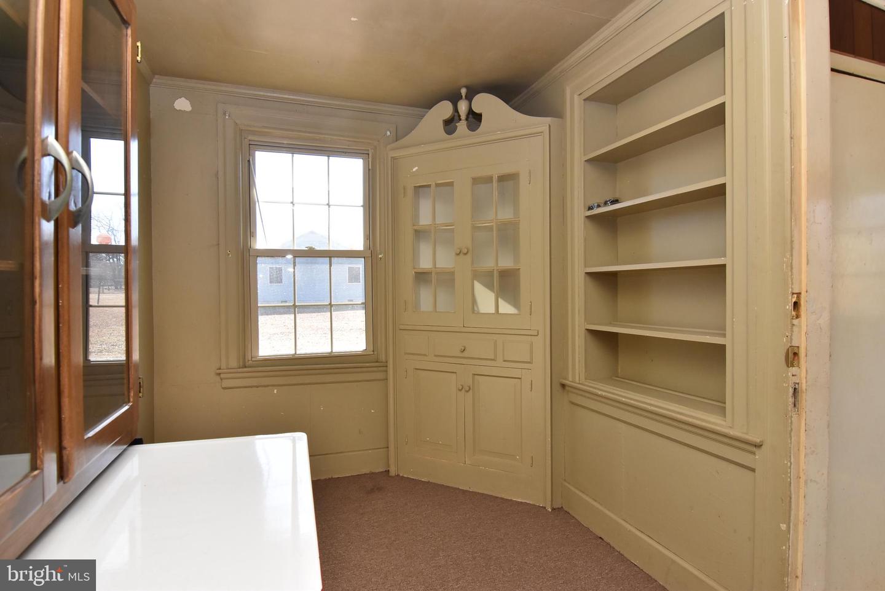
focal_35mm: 18
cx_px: 442
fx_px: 443
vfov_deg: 67.5
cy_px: 296
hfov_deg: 90.0
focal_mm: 12
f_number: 9
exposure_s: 1/200
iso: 800
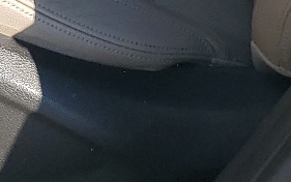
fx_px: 1246
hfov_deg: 13.0
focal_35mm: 157
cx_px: -64
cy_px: -407
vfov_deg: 7.2
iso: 50
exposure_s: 1/1429
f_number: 1.5
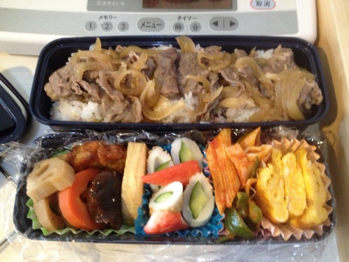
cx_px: 174
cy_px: 131
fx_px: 353
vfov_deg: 40.7
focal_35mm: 35
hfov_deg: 52.6
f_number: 2.4
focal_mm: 4.28
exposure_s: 1/15
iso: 500
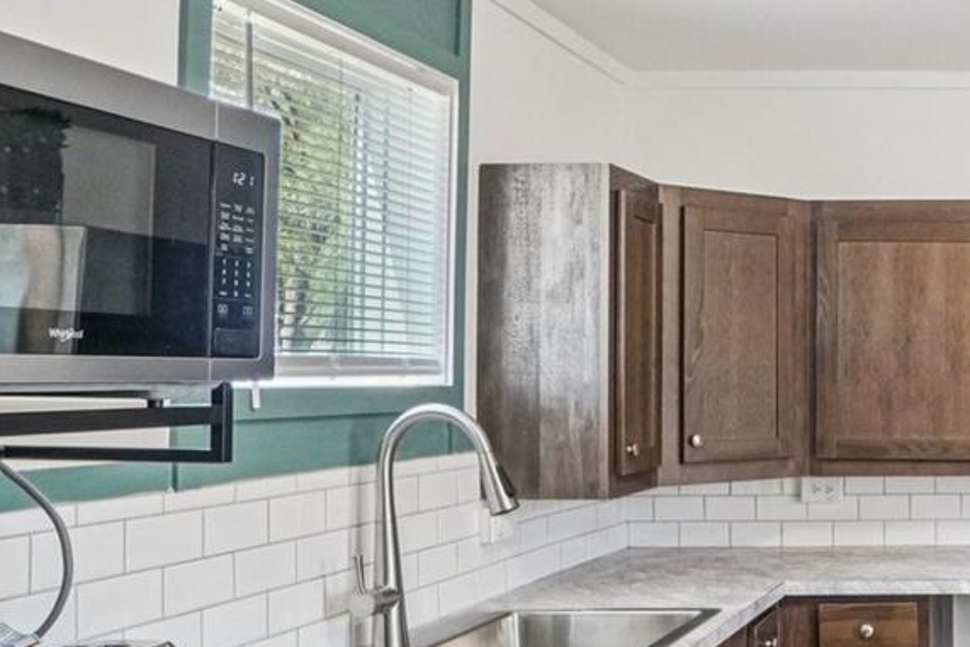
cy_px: 375
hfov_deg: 37.0
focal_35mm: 42
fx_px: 1132
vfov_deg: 31.9
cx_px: 1126
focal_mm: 10
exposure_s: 1/30
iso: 1250
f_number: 8
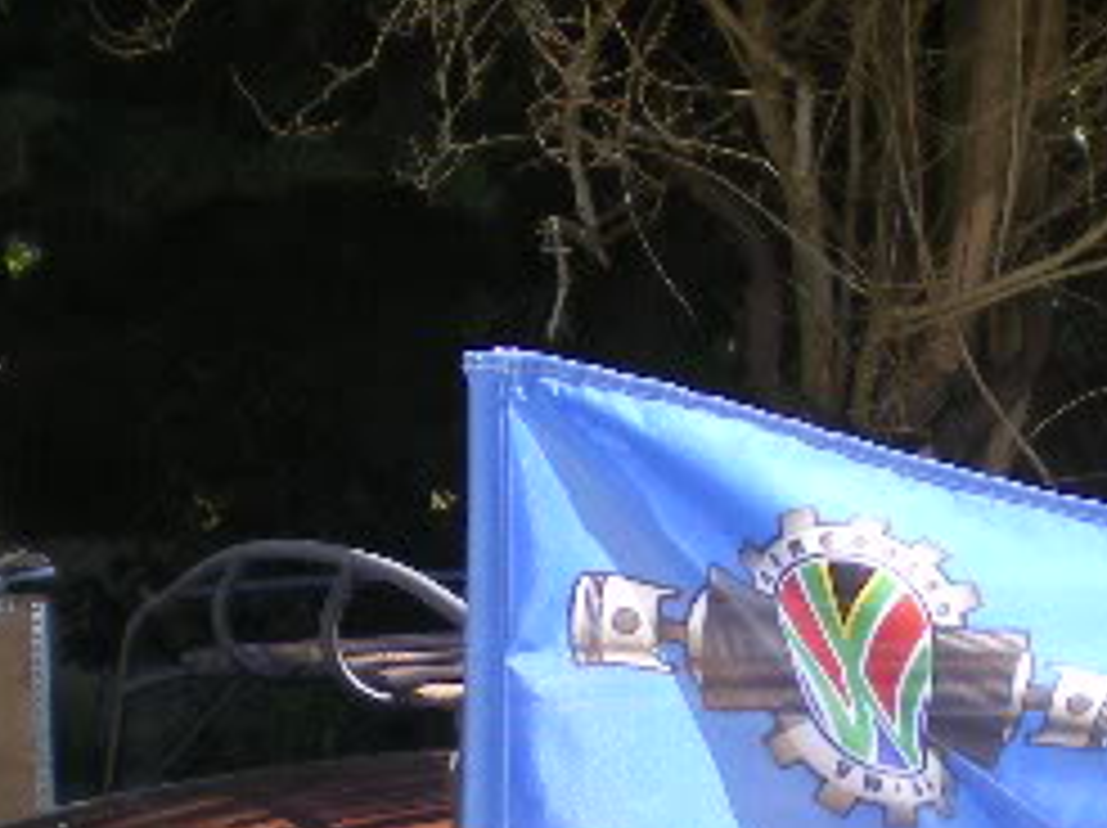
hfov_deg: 19.8
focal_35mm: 99
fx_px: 3163
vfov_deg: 14.8
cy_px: 711
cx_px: 702
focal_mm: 6.3
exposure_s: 1/160
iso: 64
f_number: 3.1
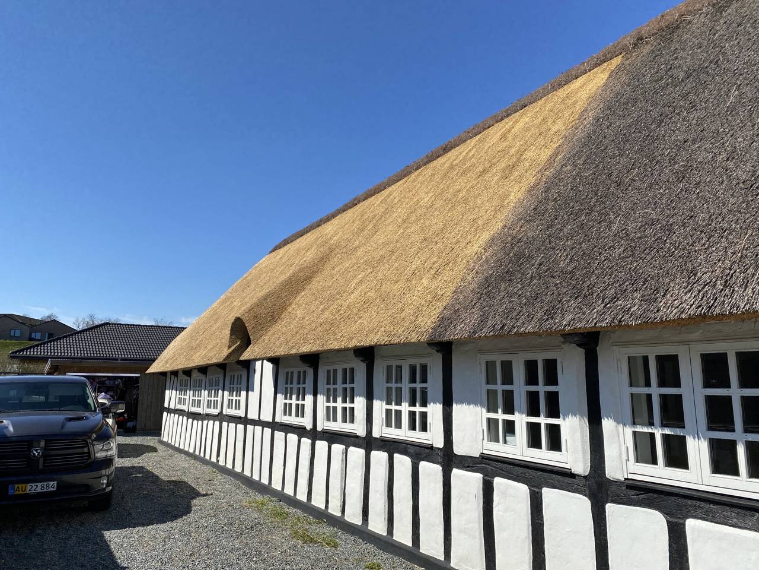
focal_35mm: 26
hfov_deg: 67.3
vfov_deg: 53.1
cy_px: 285
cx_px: 380
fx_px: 570
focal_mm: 4.25
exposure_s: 1/3846
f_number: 1.8
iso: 32
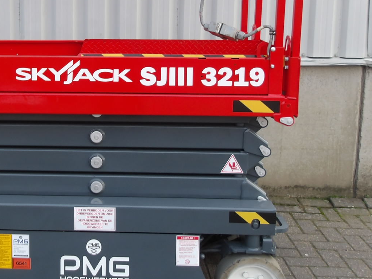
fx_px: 580
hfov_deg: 34.6
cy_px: 68
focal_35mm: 54
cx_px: 80
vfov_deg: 26.7
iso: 103
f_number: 3
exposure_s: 1/30
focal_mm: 4.9
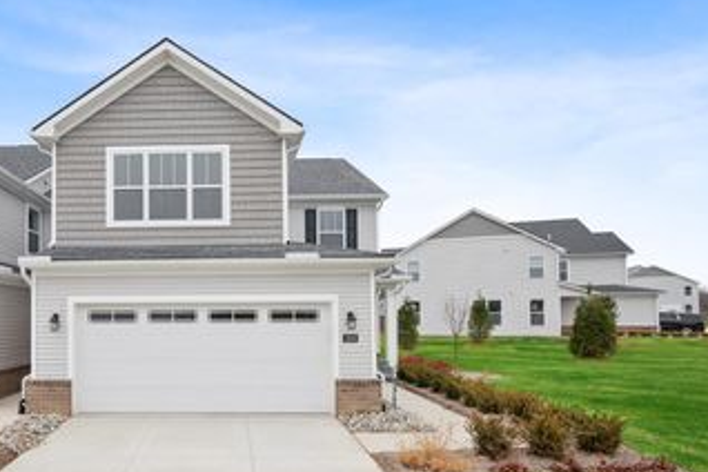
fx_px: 433
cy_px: 299
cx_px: 218
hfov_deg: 75.3
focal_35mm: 22
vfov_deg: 56.4
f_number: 9
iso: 100
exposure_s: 1/25
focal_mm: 14
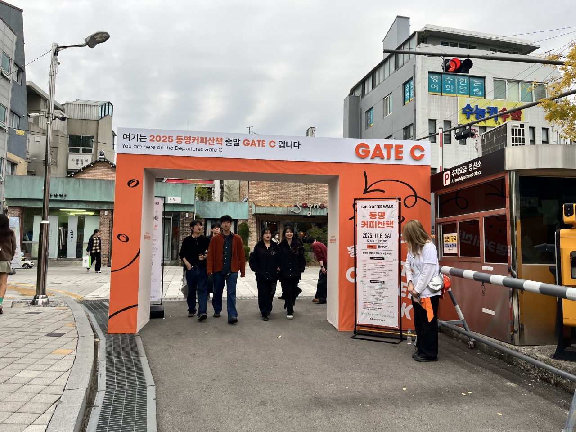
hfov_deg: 67.3
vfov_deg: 53.1
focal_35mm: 26
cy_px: 216
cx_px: 288
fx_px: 433
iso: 50
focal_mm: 5.1
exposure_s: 1/537
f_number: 1.6
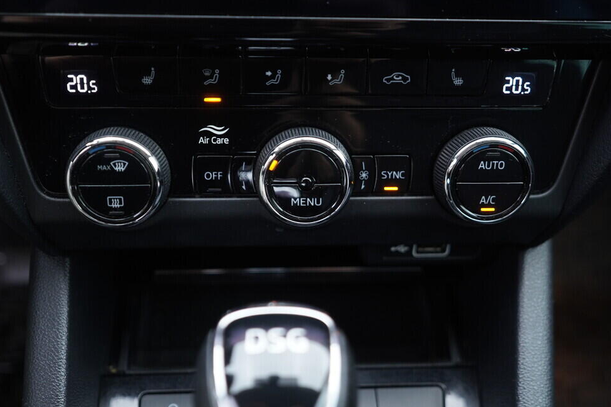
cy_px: 204
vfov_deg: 35.1
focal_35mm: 38
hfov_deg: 50.7
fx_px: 645
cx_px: 300
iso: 400
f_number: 2.8
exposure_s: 1/40
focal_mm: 24
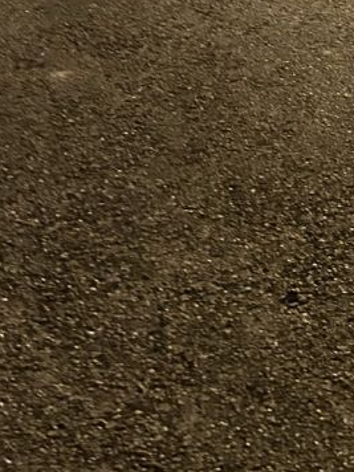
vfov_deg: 19.2
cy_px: -132
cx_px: 811
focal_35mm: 95
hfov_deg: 12.6
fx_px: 1295
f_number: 1.5
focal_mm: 5.7
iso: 640
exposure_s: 1/25
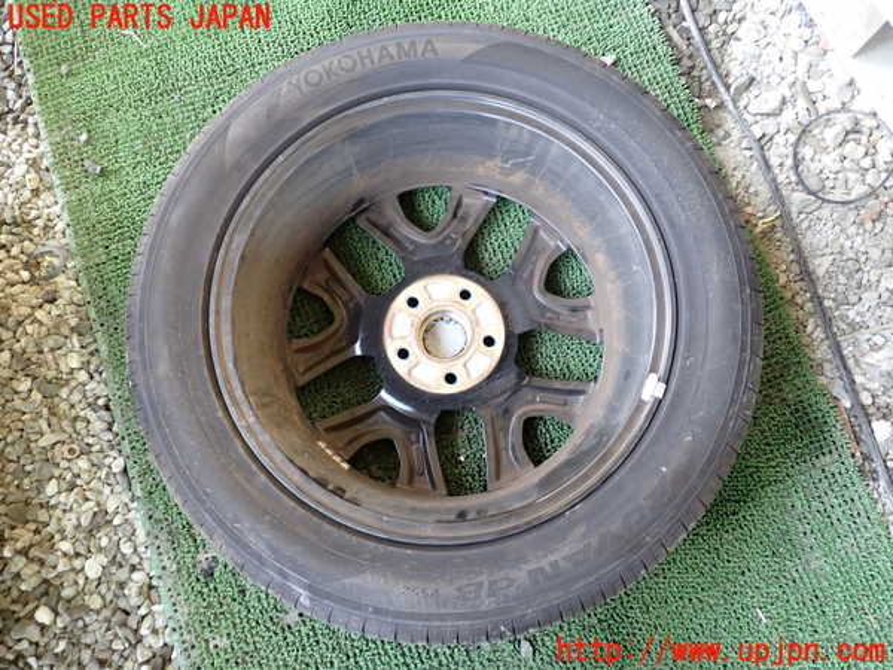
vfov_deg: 46.8
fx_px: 774
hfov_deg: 60.0
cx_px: 446
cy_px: 335
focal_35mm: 30
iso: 250
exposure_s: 1/30
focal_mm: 5.4
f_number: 2.3
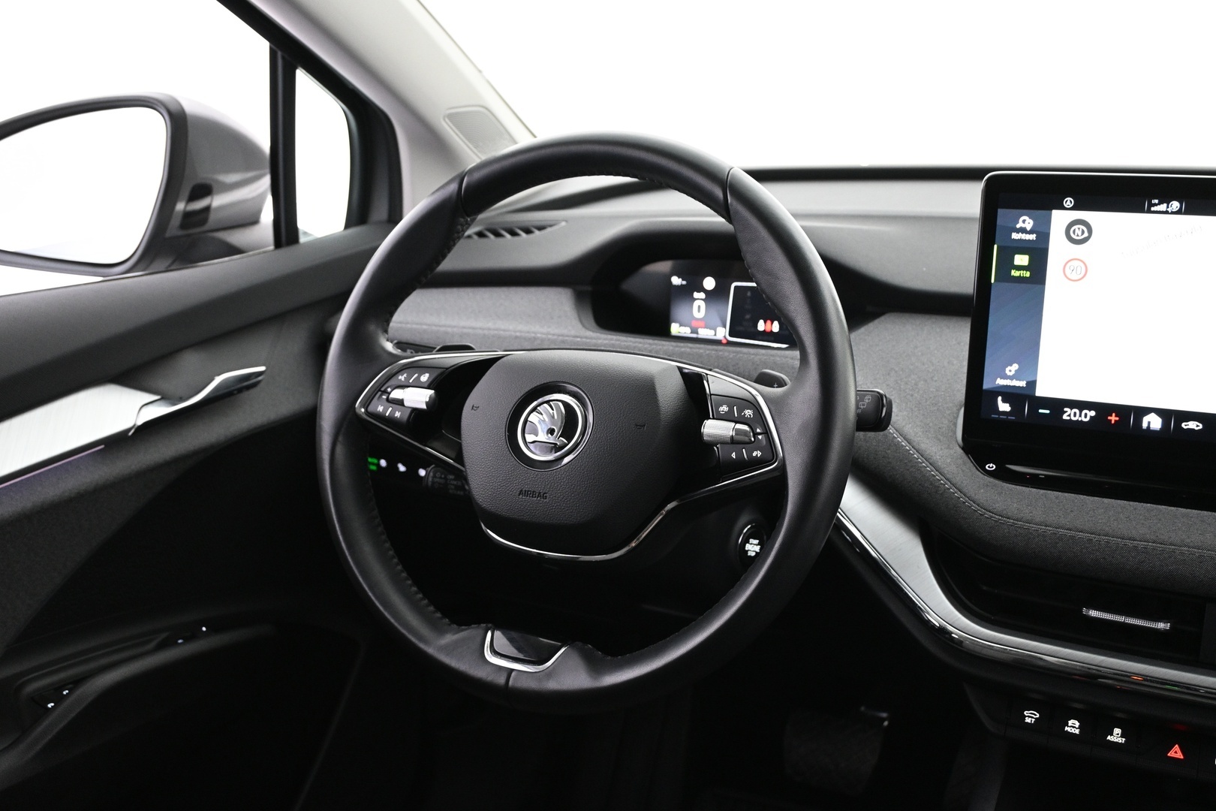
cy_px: 406
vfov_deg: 35.5
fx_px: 1267
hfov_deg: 51.3
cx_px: 608
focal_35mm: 38
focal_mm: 25
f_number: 4.2
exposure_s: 1/20
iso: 1600
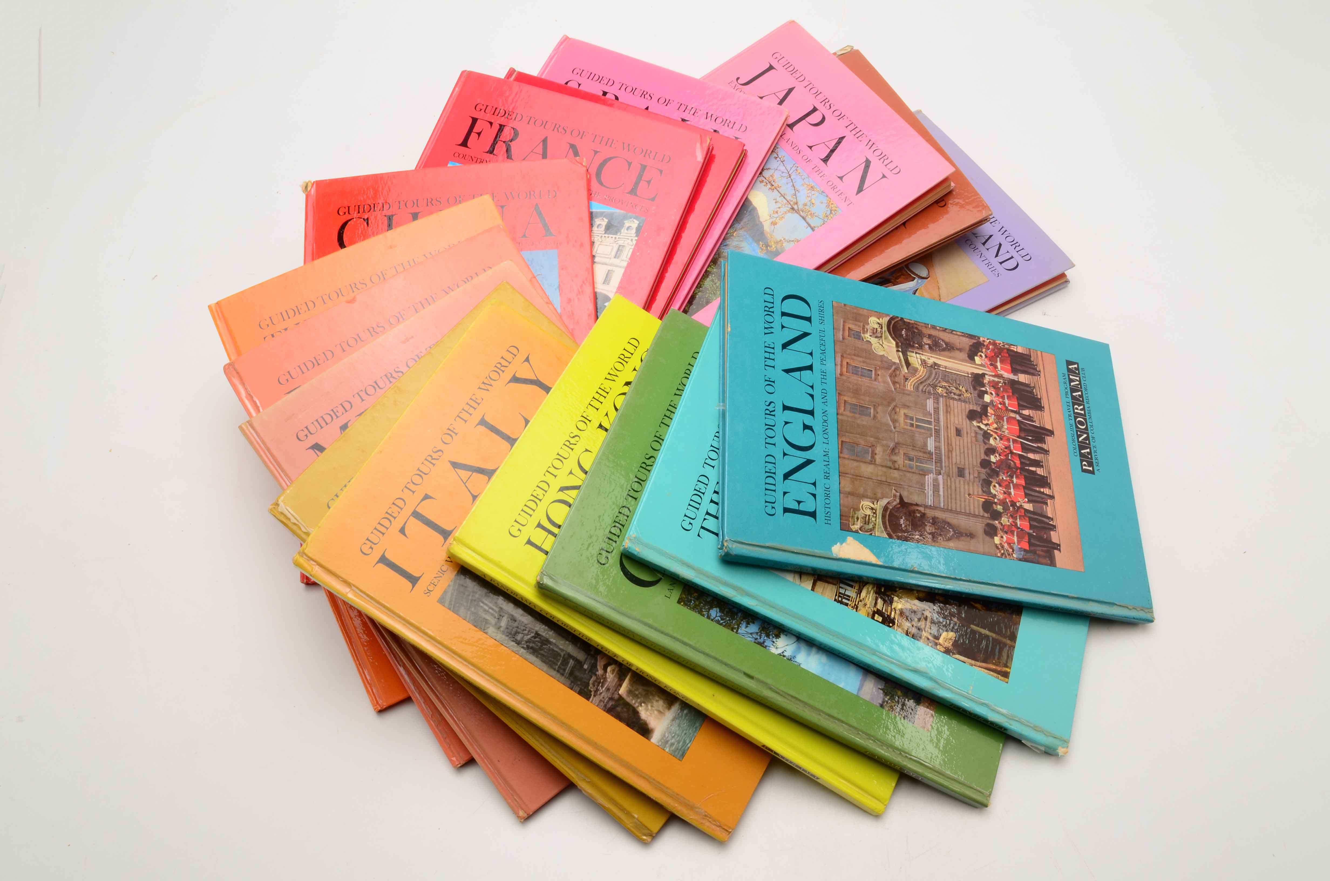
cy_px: 440
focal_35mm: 30
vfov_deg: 43.4
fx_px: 1106
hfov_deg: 62.0
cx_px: 665
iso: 100
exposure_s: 1/160
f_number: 25
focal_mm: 20
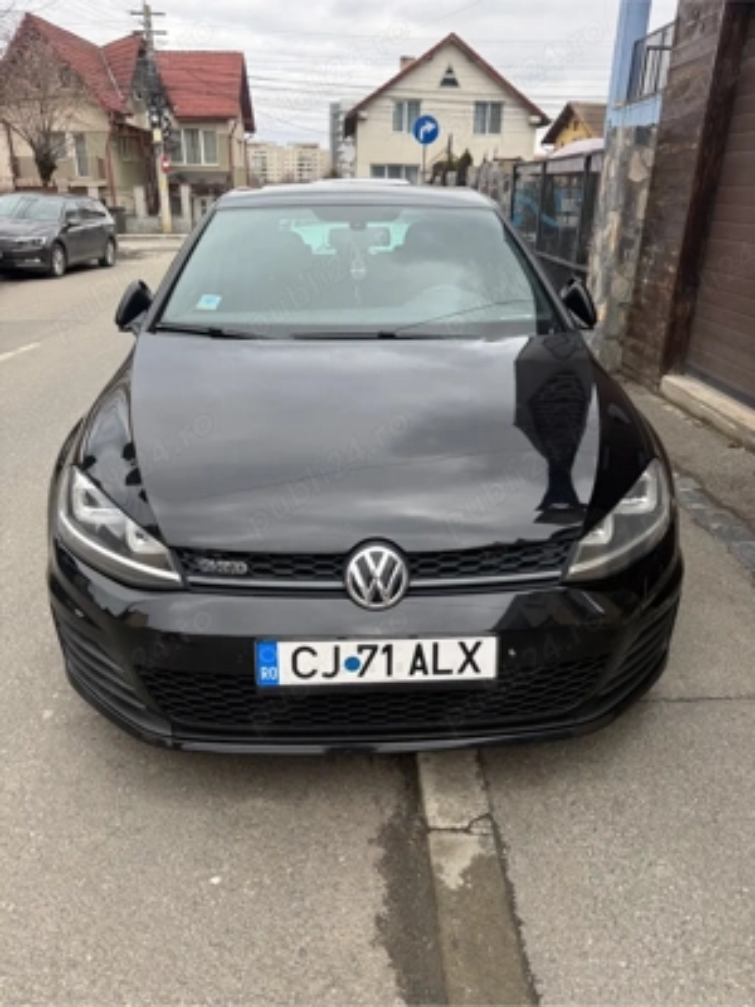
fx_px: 698
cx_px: 378
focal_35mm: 24
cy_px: 504
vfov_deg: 71.6
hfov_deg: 56.8
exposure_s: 1/1156
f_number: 1.78
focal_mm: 6.76
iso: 100
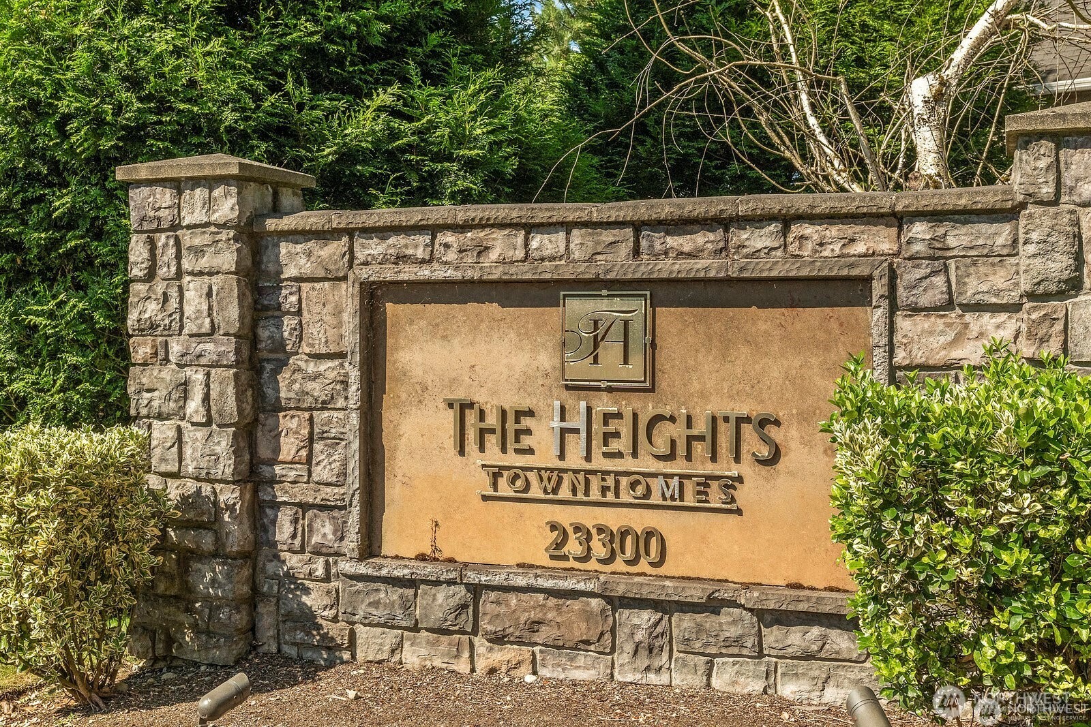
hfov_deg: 48.5
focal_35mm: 40
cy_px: 364
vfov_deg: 33.4
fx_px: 1212
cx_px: 546
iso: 1250
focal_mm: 27
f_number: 7.1
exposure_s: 1/250
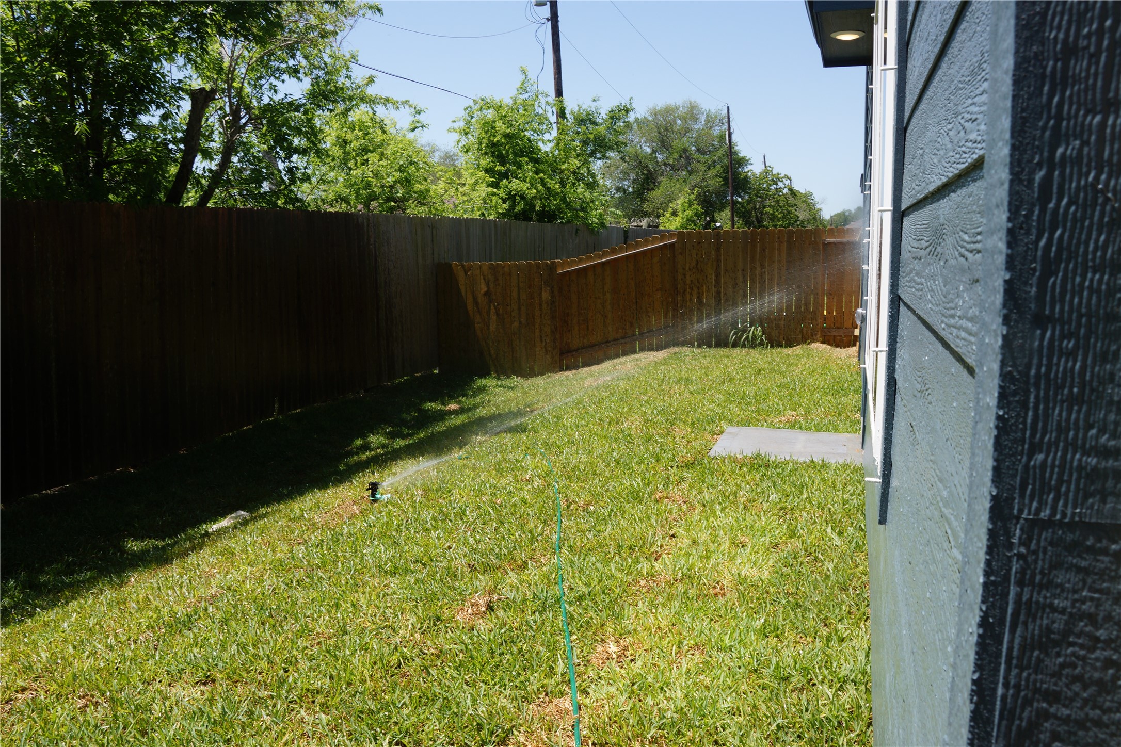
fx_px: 841
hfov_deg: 67.4
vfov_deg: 47.9
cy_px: 374
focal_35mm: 27
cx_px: 560
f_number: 11
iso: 100
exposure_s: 1/100
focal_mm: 18
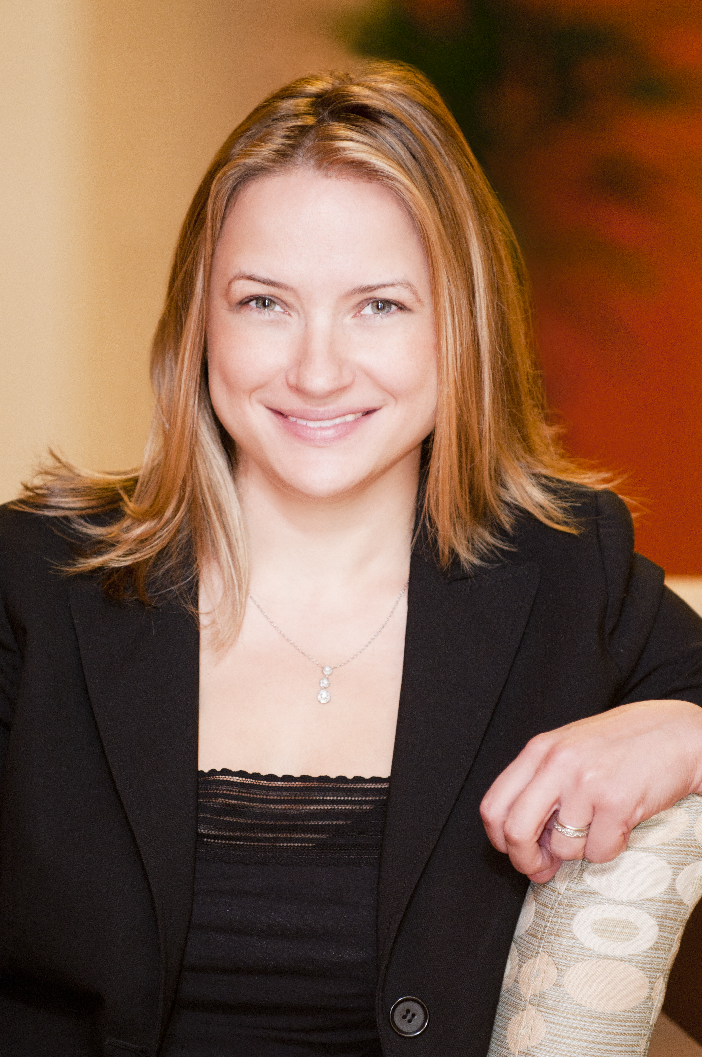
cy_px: 528
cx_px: 351
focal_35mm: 285
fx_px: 8357
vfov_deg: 7.2
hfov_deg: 4.8
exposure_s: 1/60
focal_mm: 190
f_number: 2.8
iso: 320
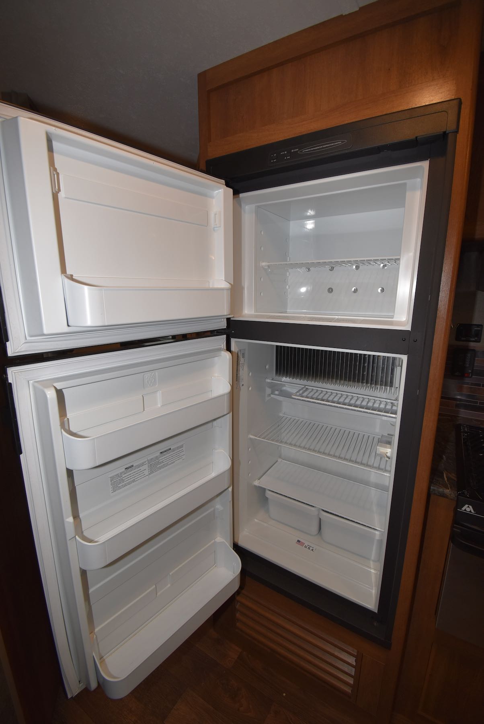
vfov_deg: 100.3
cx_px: 242
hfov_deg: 77.5
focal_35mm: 15
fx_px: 302
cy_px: 362
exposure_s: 1/100
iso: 400
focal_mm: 10
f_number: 5
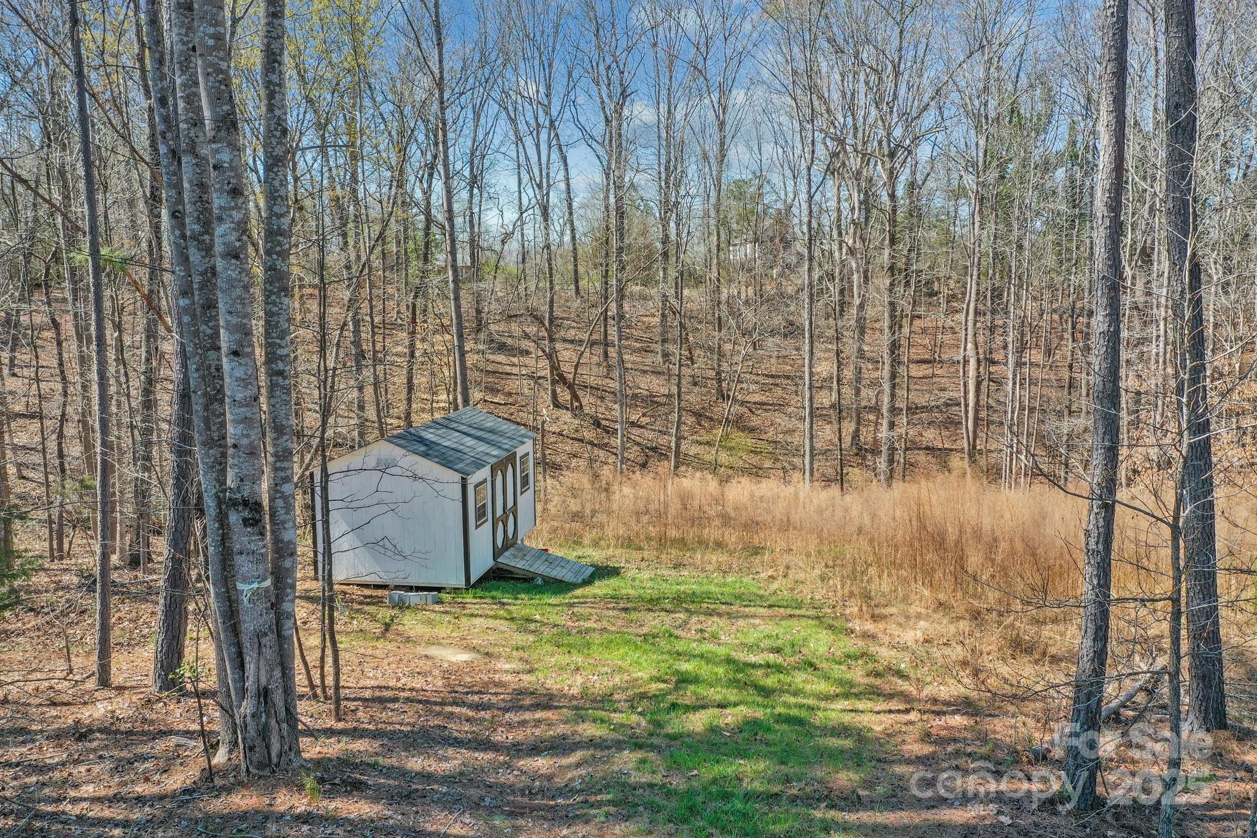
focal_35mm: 28
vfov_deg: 46.4
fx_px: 978
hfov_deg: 65.5
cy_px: 419
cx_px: 628
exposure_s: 1/240
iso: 100
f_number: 5
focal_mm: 10.26
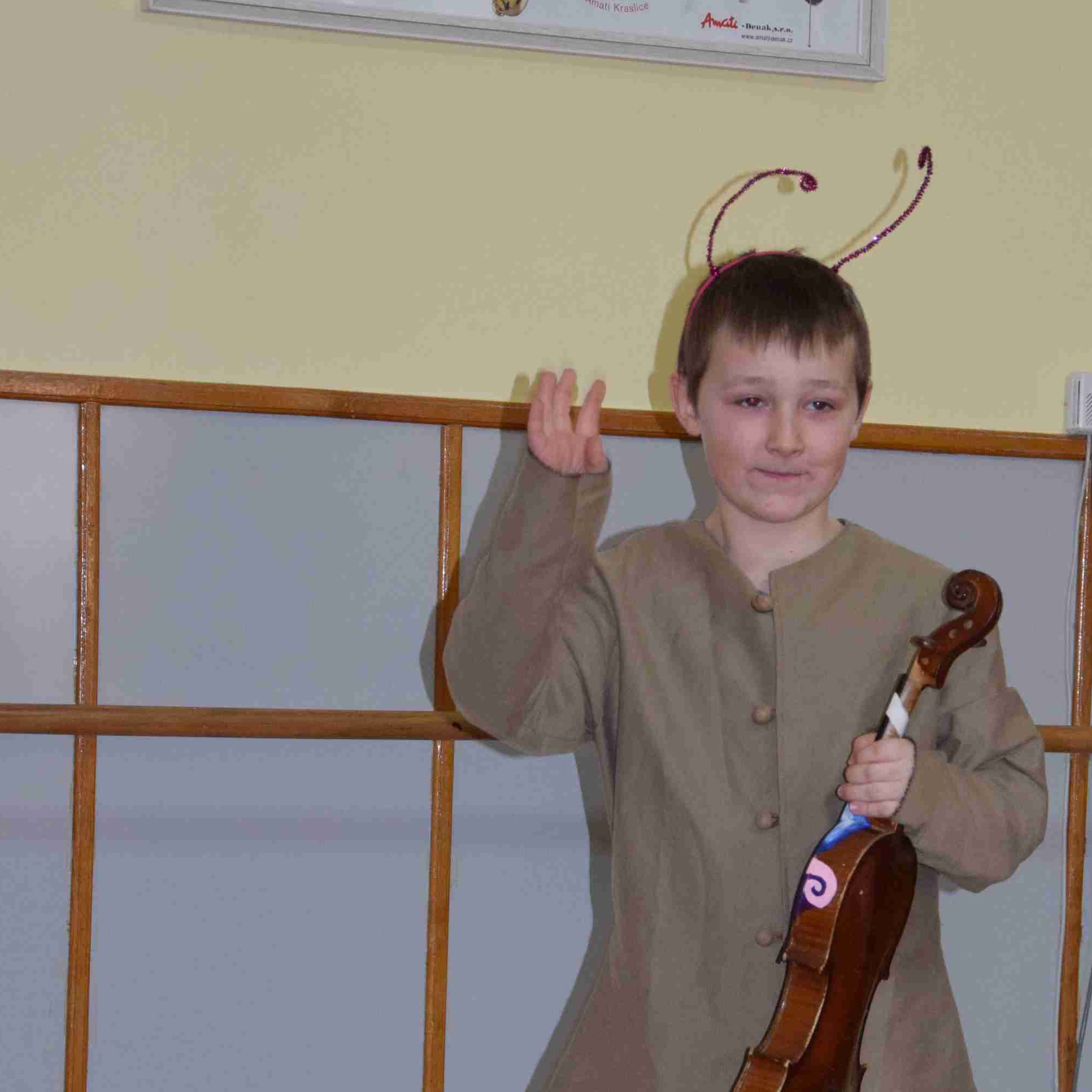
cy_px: 953
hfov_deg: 12.7
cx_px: 809
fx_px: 4890
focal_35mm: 137
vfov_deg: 12.7
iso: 1600
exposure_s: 1/100
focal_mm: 48
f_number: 4.8
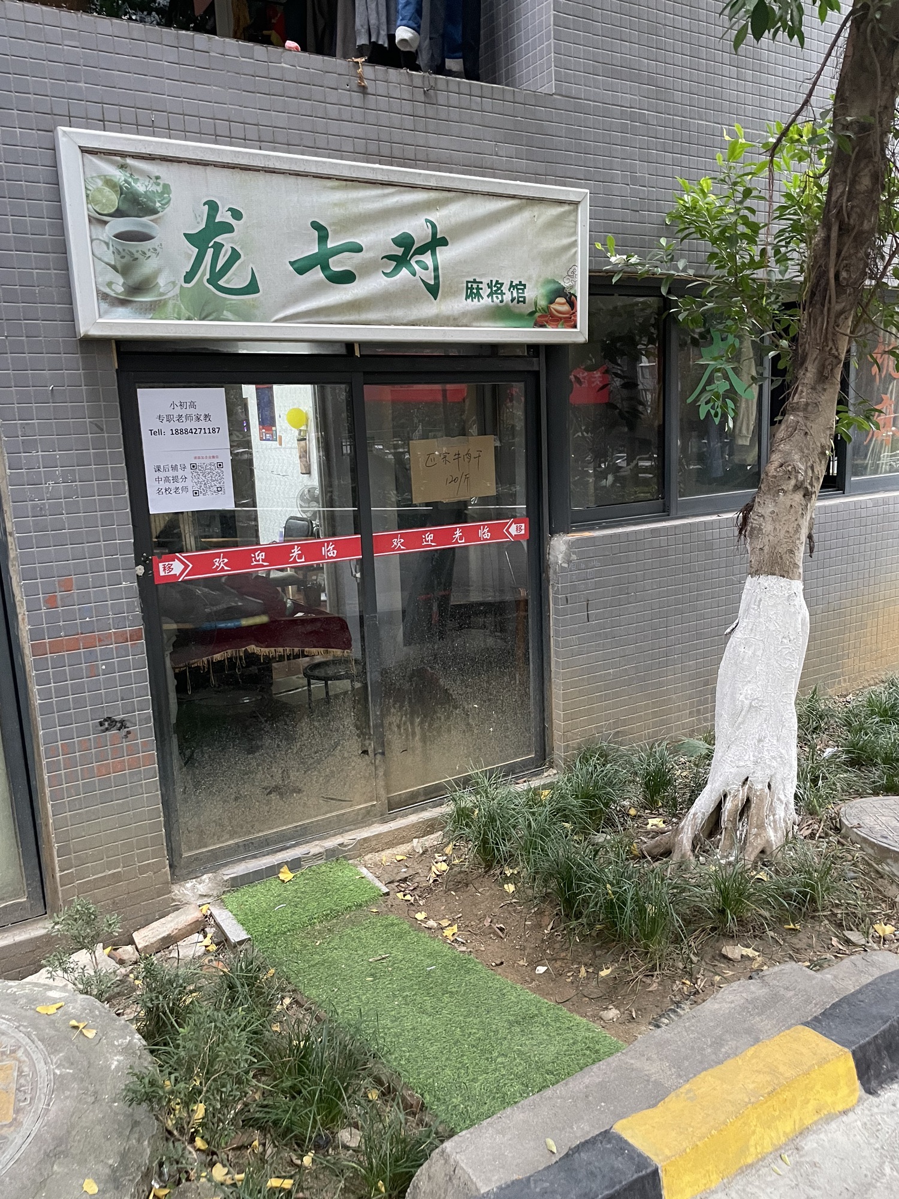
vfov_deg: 67.3
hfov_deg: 53.1
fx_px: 900
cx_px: 450
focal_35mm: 26
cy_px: 600
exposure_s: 1/50
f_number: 1.6
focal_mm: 4.2
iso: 400
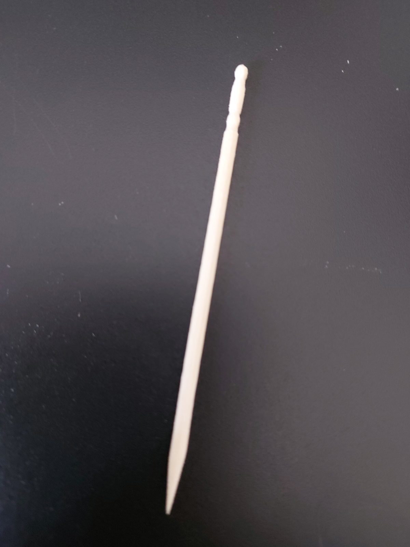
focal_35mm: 24
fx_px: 379
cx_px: 205
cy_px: 274
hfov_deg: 56.8
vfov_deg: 71.6
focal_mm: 5.23
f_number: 1.8
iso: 800
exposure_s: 1/14
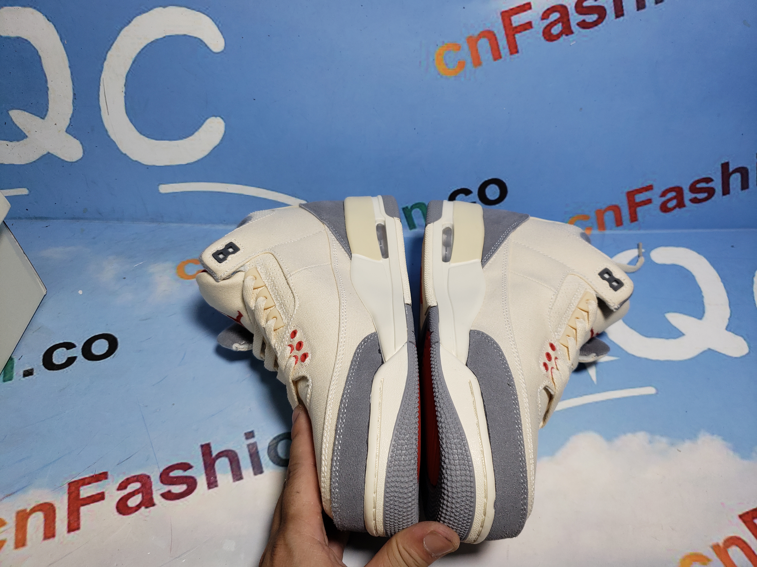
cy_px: 284
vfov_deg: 53.1
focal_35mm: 26
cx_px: 378
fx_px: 569
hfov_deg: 67.3
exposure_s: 1/497
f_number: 1.5
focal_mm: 4.3
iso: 50
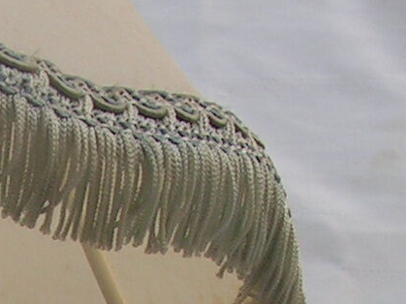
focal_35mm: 176
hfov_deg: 11.0
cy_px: 518
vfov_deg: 8.2
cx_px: -120
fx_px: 2064
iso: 64
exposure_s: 1/400
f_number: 3.2
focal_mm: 6
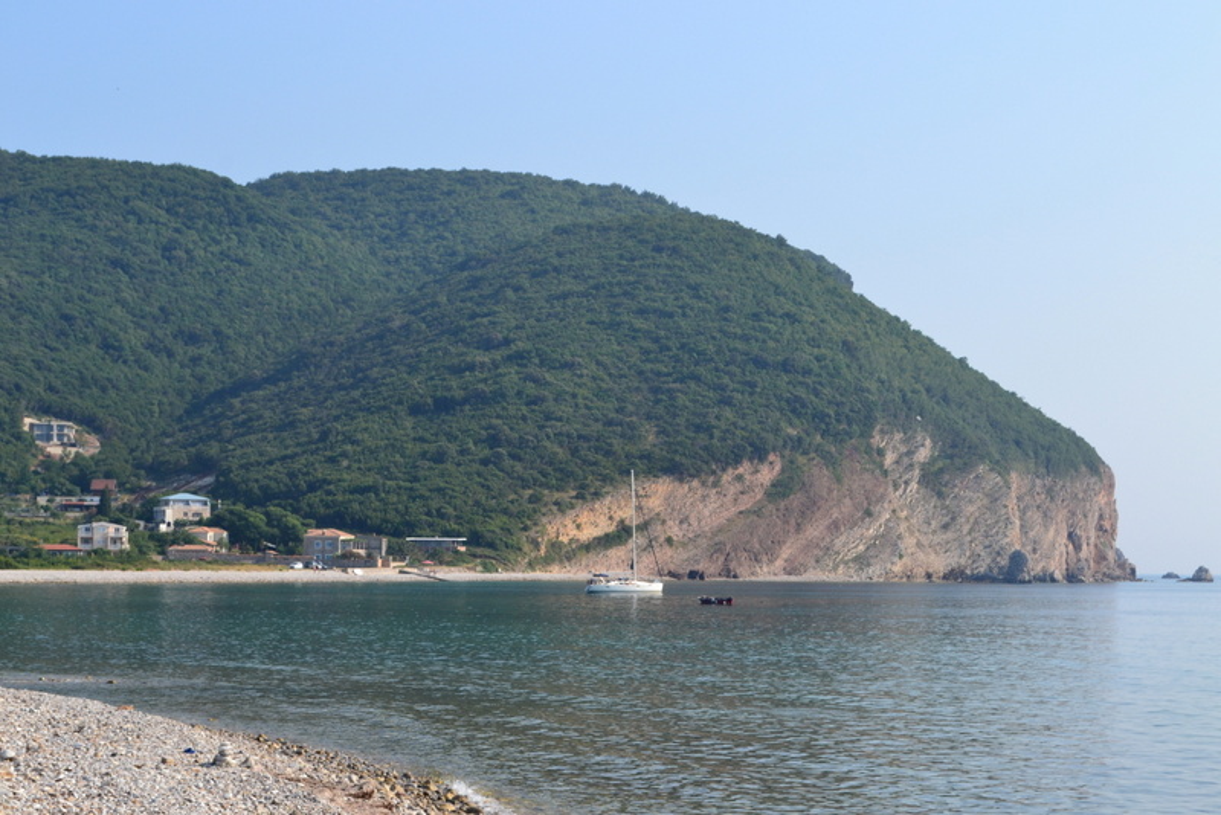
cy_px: 408
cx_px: 610
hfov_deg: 28.1
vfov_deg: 18.9
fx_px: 2443
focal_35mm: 72
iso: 400
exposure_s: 1/400
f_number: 11
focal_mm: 48
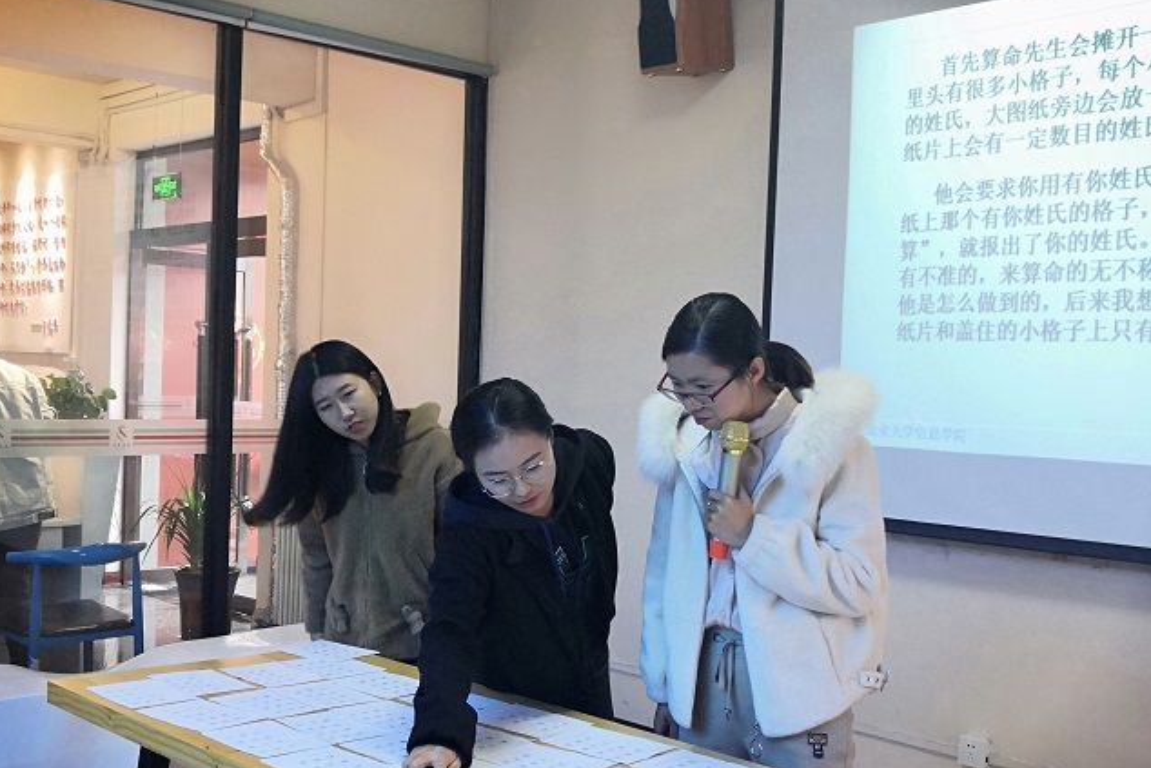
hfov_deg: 46.4
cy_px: 423
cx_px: 574
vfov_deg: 31.9
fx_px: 1343
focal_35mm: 42
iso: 250
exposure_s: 1/33.3
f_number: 1.8
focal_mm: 3.95
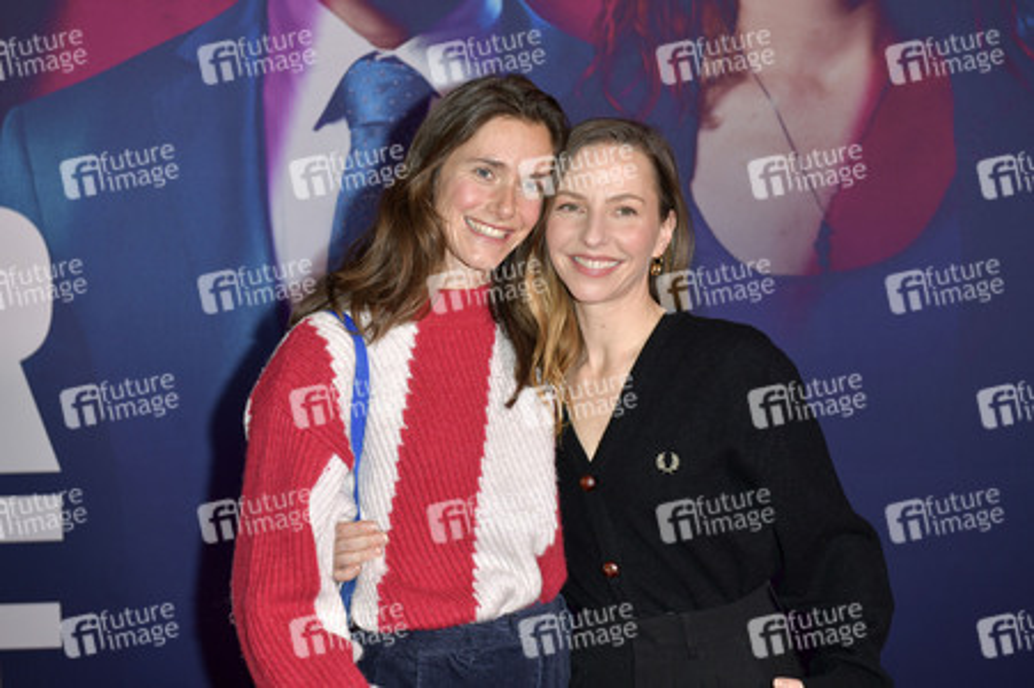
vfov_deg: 21.9
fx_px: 1779
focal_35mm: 62
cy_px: 344
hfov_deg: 32.4
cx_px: 517
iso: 800
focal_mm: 62
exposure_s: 1/200
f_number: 5.6
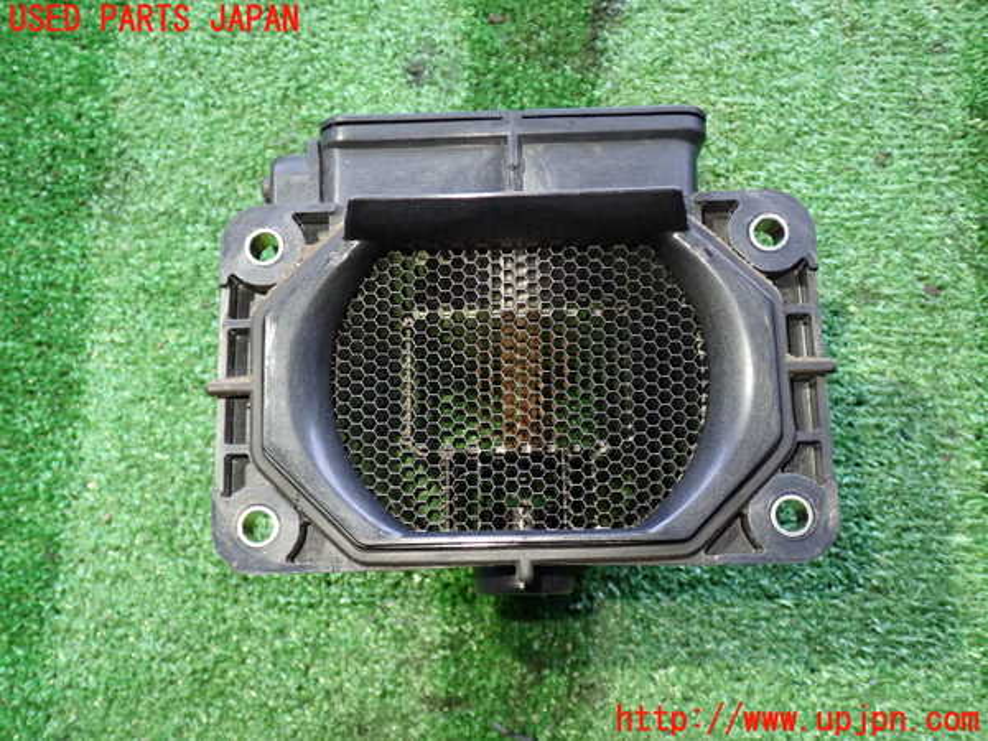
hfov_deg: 49.0
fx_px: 1085
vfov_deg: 37.7
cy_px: 370
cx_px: 494
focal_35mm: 38
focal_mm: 6.83
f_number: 2.7
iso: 800
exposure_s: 1/40
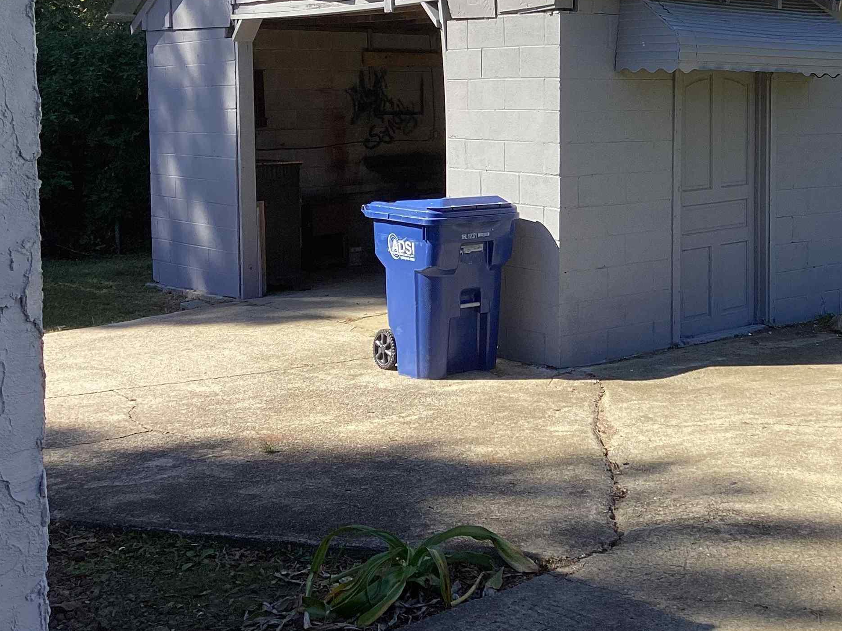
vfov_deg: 28.1
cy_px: 153
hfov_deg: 36.4
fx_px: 1240
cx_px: 656
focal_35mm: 51
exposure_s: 1/721
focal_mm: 3.3
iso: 25
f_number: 2.4
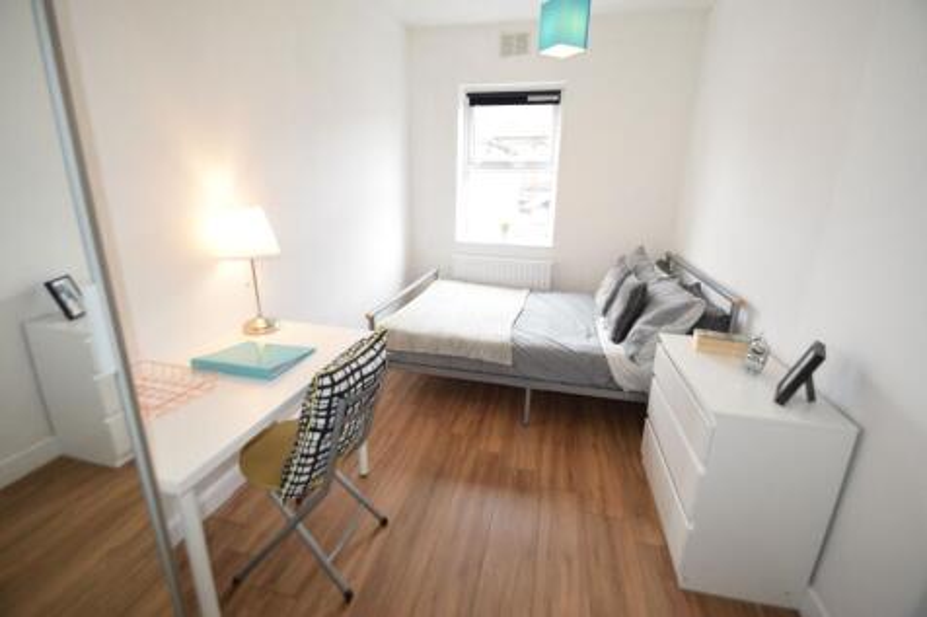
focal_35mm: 15
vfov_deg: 77.3
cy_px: 308
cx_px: 464
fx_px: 386
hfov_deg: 100.4
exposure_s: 1/160
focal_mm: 10
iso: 1600
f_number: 5.6
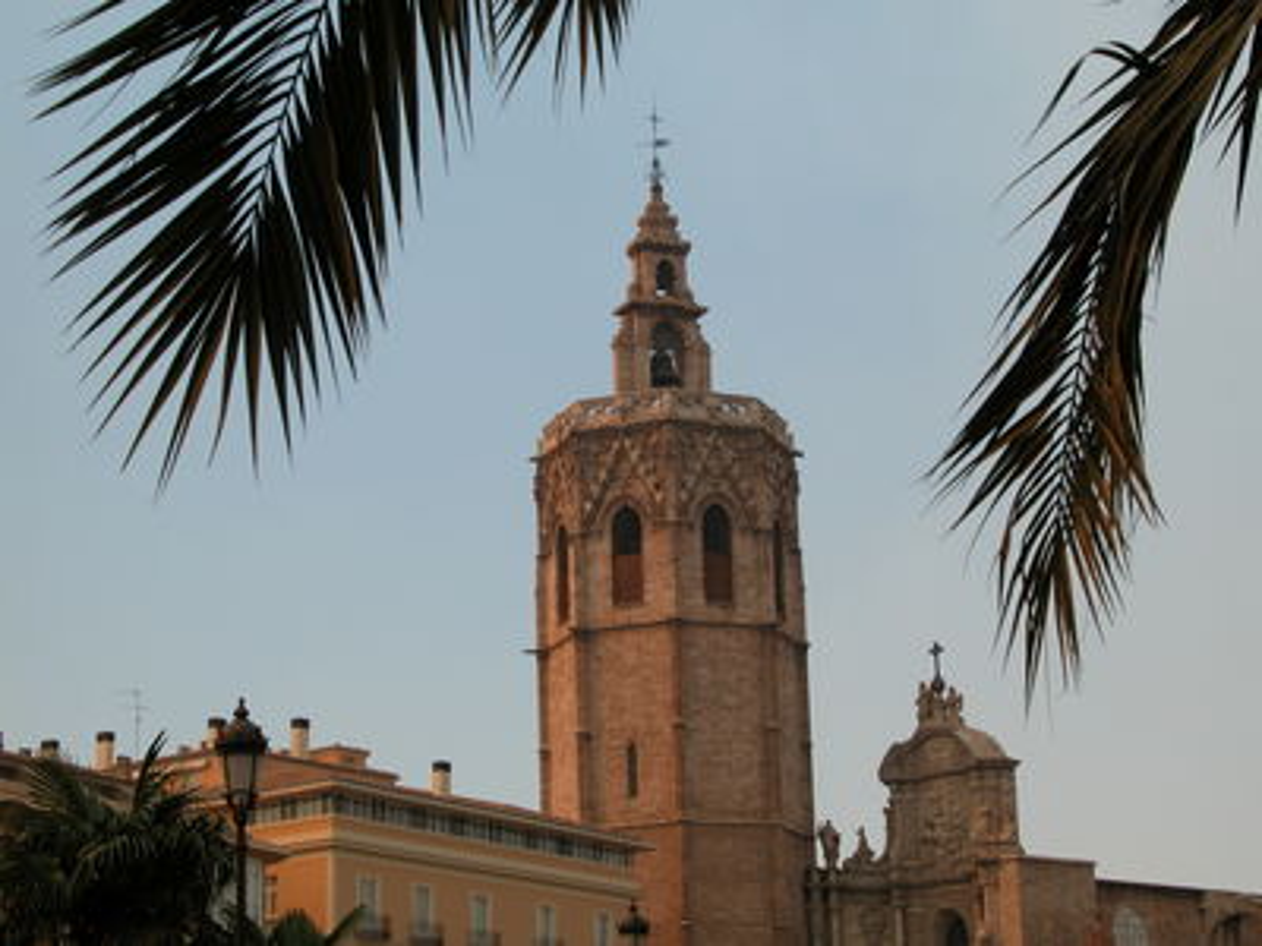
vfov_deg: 19.9
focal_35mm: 74
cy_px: 473
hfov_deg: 26.3
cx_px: 631
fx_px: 2698
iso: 100
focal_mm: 18.8
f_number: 6.7
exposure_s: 1/273
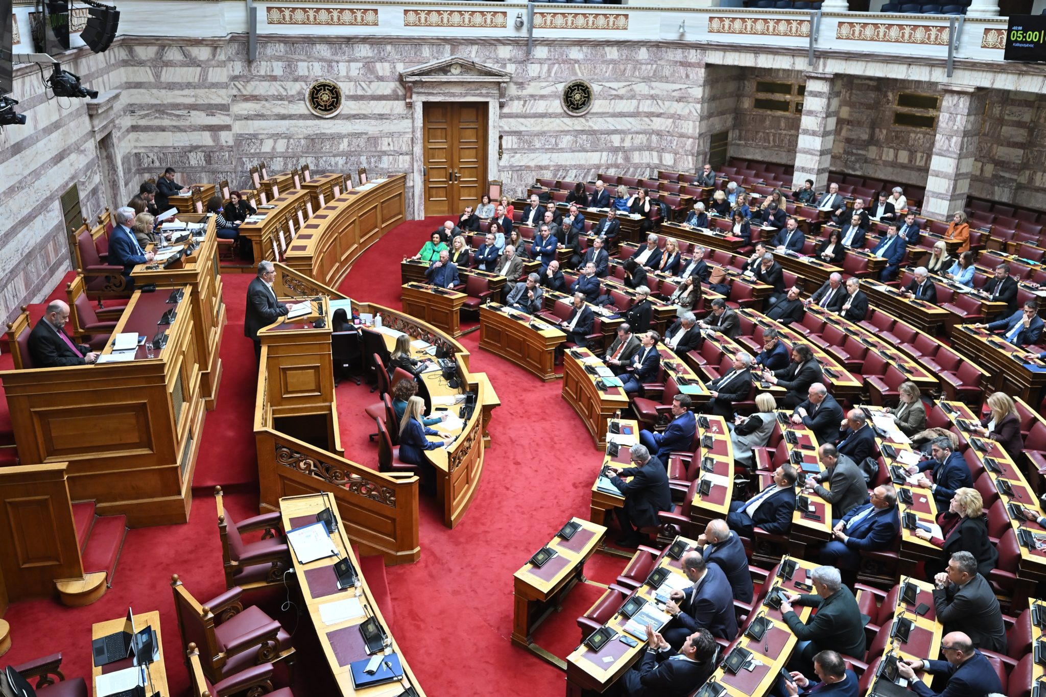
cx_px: 523
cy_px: 348
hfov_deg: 61.9
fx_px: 872
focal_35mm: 30
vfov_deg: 43.6
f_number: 4.5
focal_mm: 30
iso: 2000
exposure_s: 1/200
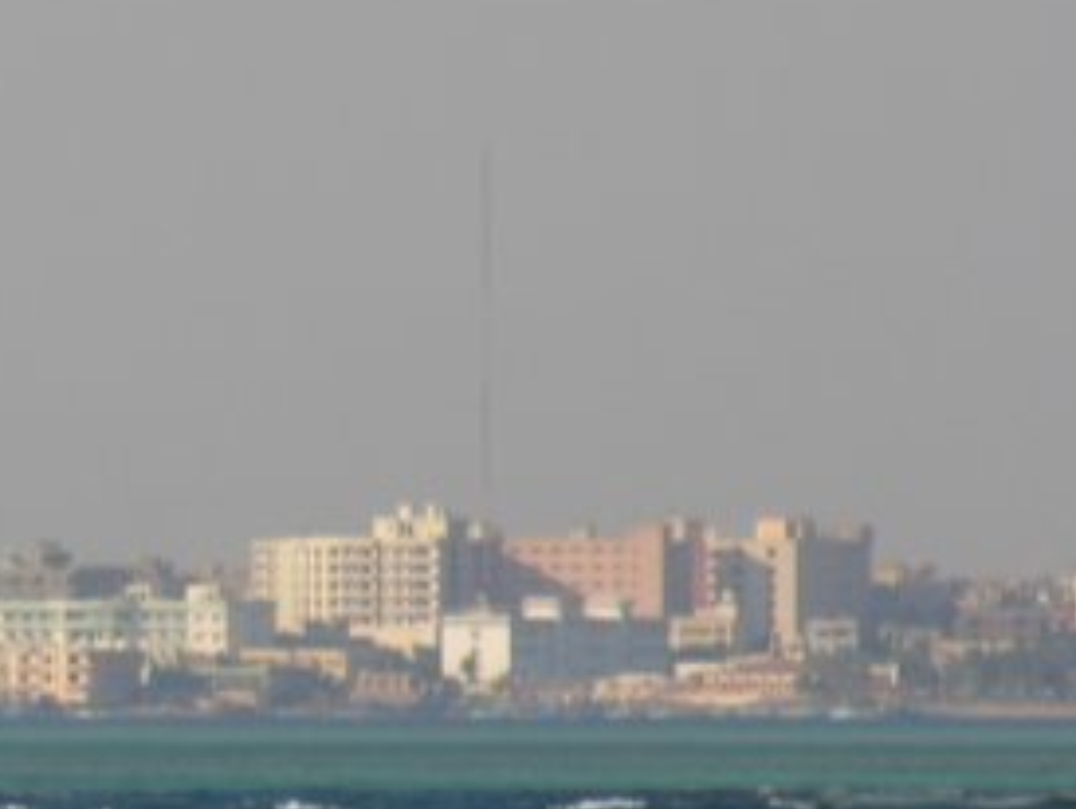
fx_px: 31764
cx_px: -404
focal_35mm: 1021
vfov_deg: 1.5
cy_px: 585
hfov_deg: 1.9
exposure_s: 1/274
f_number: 5.8
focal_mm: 89
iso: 50
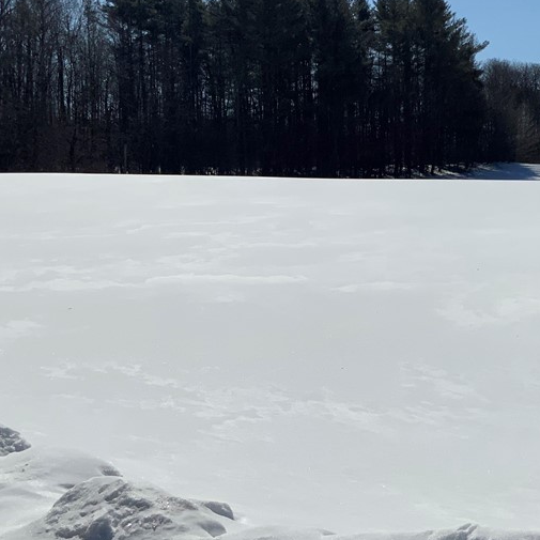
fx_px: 918
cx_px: 374
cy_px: 219
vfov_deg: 32.7
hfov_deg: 32.4
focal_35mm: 52
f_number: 1.8
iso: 25
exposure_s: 1/12658
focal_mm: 3
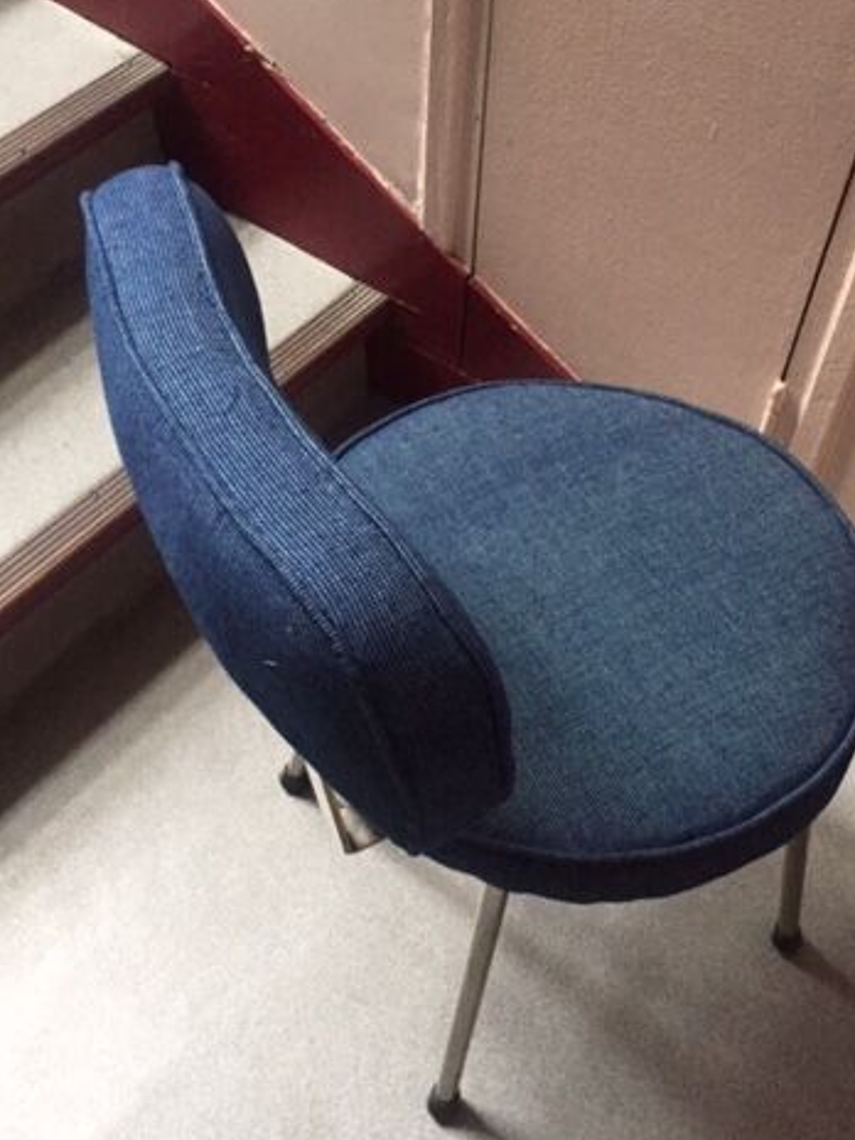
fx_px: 1317
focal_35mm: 40
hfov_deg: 35.7
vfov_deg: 46.8
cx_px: 545
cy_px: 533
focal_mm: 4.15
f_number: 2.2
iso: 250
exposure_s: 1/25
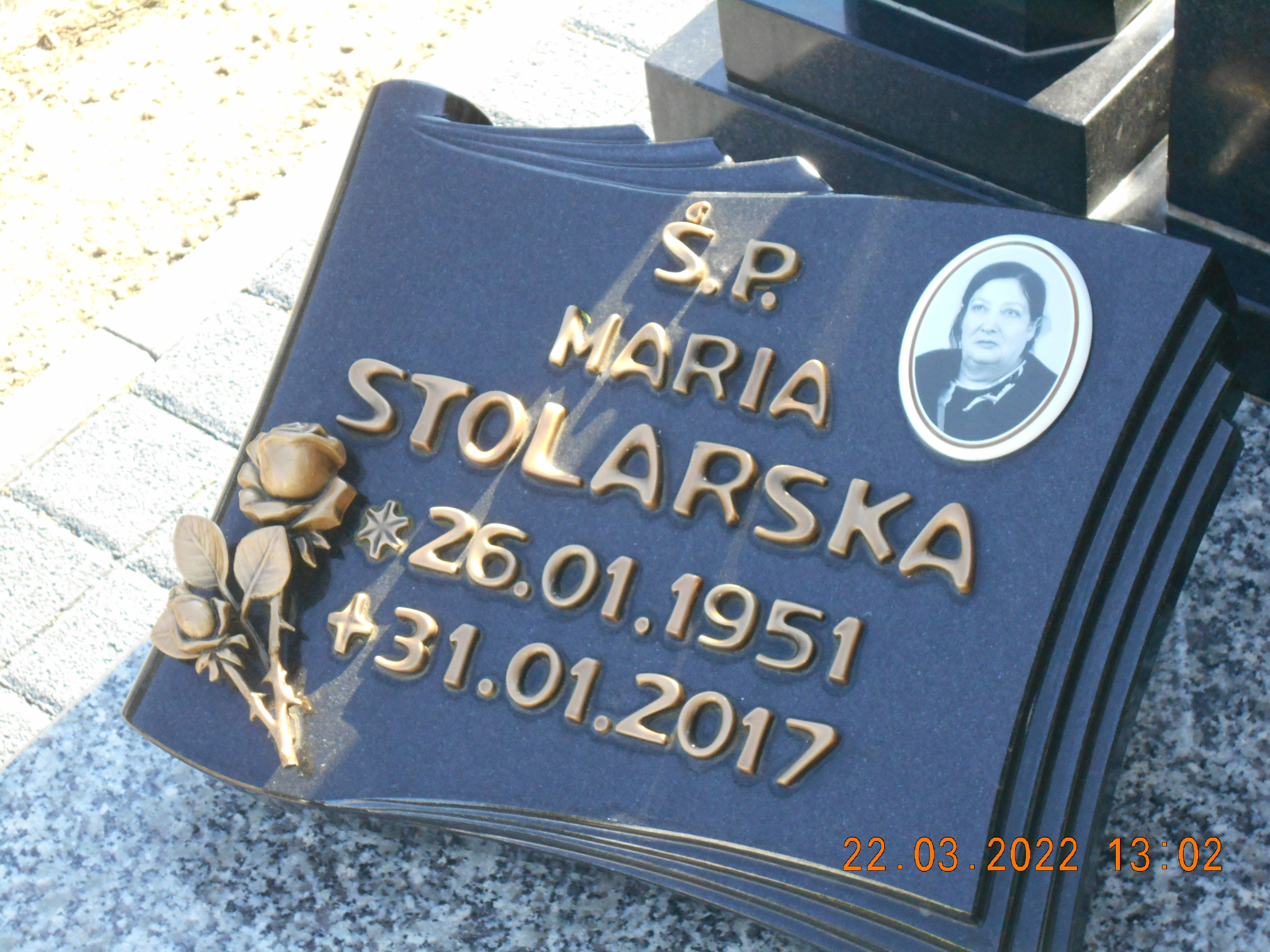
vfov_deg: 17.2
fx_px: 3155
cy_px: 476
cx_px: 635
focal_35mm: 86
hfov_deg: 22.8
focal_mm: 15.4
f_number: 6.3
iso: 360
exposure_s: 1/125
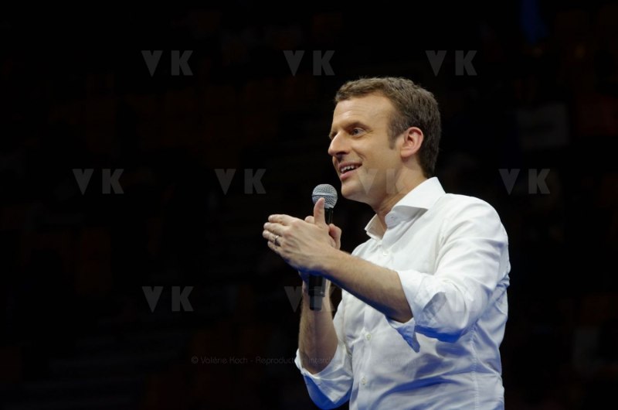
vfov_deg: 5.7
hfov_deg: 8.6
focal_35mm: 240
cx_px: 309
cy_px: 205
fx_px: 4112
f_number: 5.6
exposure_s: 1/100
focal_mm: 160
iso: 1000
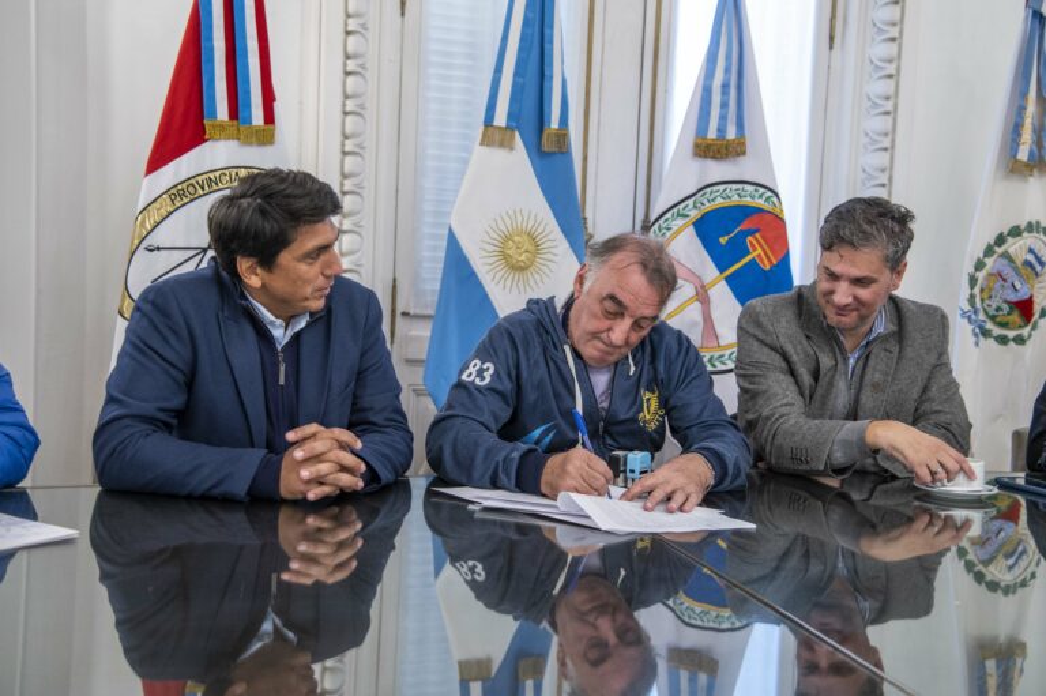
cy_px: 348
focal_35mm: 44
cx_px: 523
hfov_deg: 44.5
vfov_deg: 30.5
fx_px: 1278
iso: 2000
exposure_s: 1/80
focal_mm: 44
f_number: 4
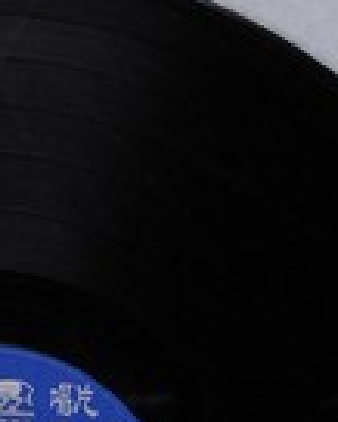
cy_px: 568
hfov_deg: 5.3
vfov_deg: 6.6
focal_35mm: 292
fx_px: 3647
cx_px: -16
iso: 200
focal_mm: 44
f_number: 11
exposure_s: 1/60
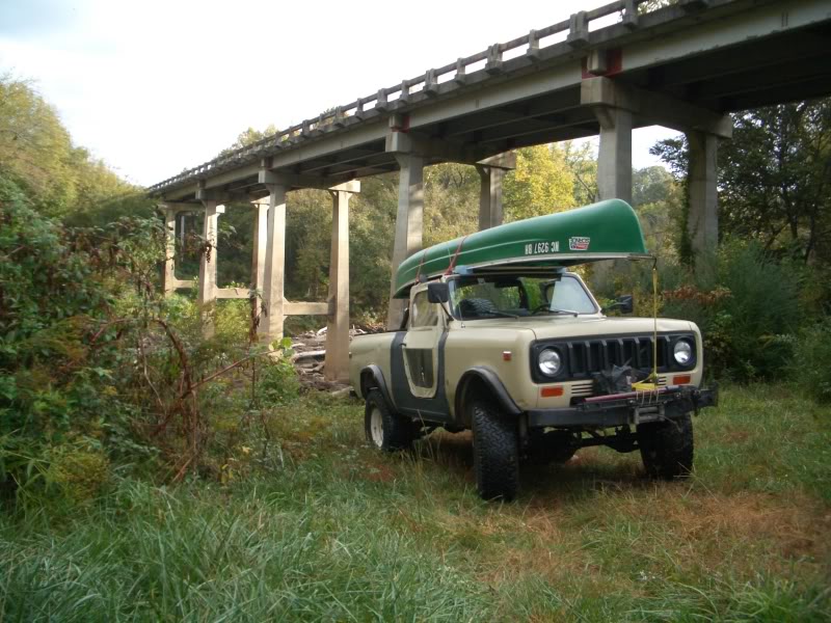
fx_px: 840
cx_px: 416
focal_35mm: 35
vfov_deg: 40.7
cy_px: 312
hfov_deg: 52.6
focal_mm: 5.8
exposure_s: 1/800
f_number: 2.6
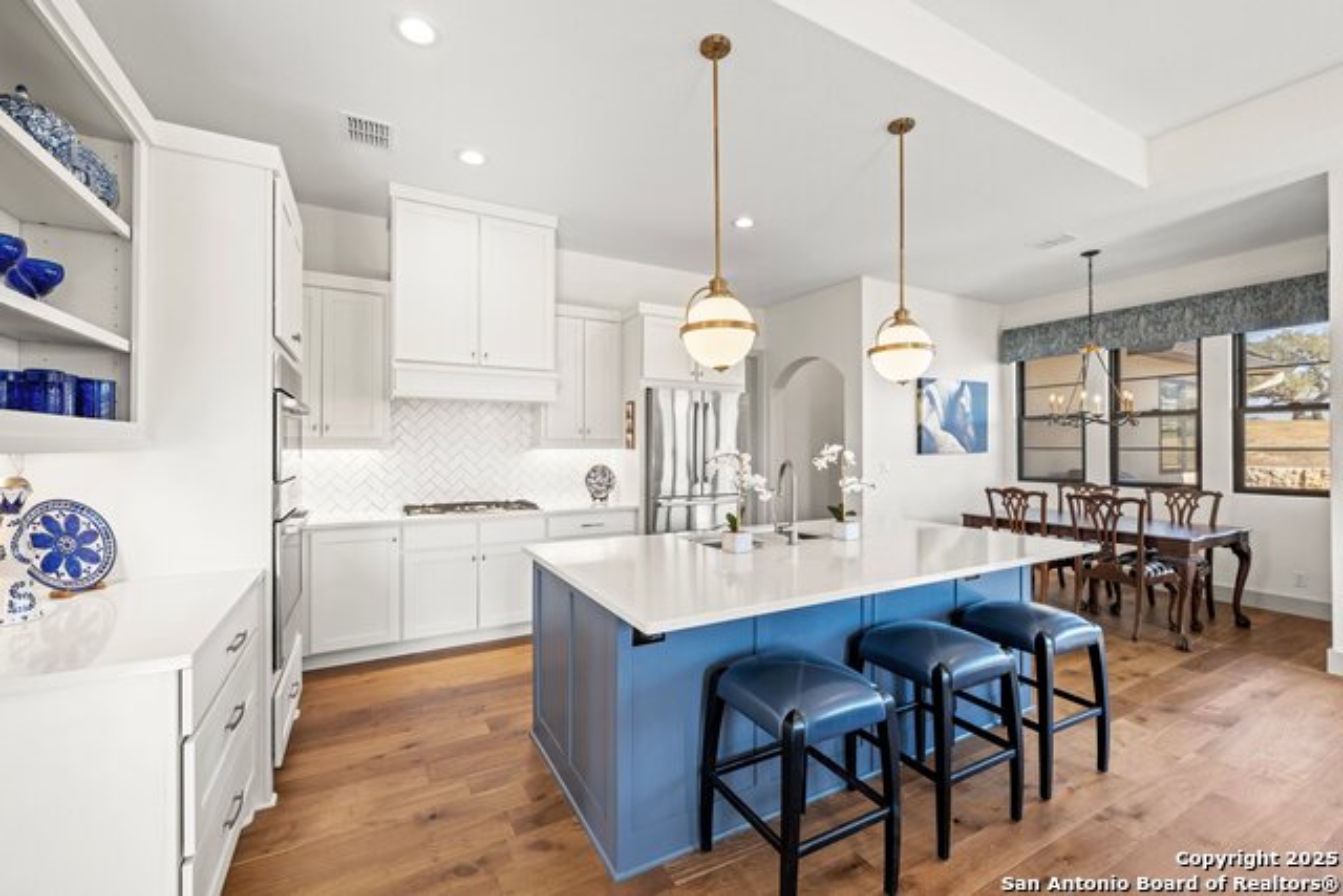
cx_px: 672
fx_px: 560
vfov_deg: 77.4
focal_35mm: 15
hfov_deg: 100.4
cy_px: 448
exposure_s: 1/13
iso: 100
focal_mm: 15
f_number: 8
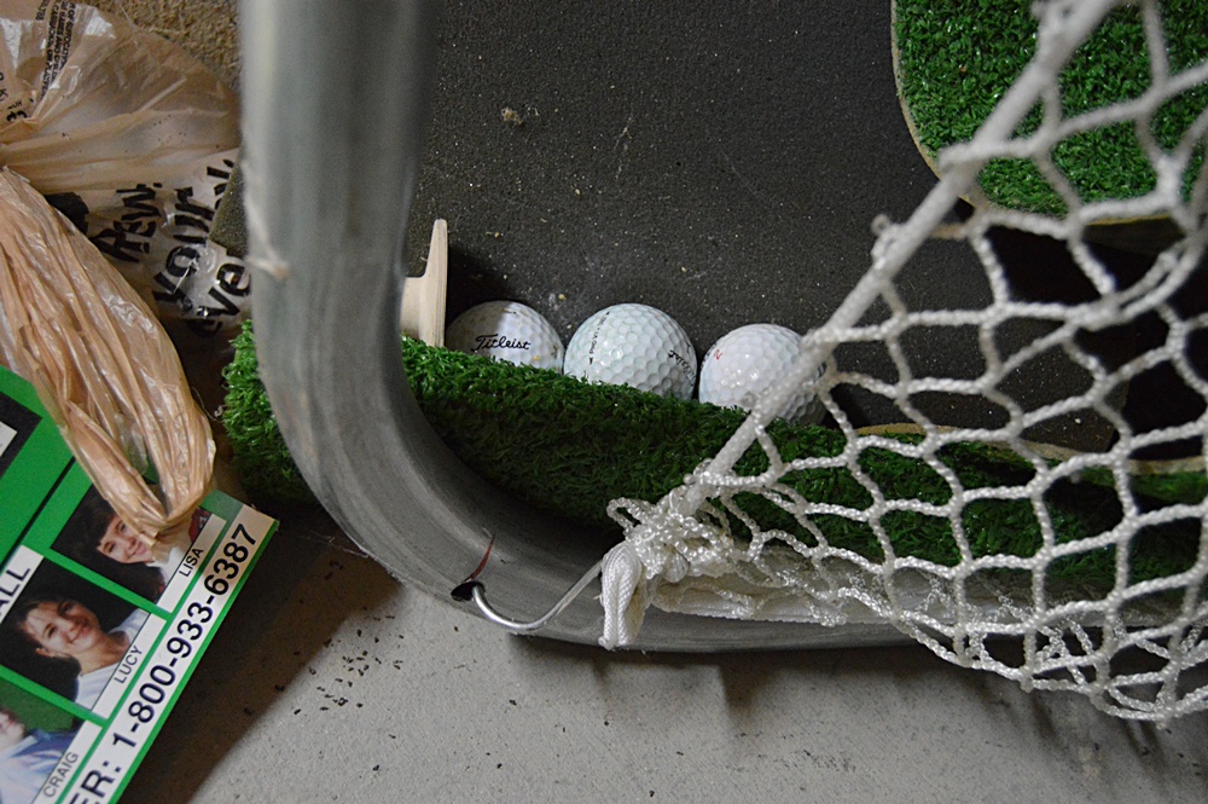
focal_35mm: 36
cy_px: 402
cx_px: 604
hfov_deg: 53.2
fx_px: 1207
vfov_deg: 36.8
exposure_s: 1/50
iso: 3200
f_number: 3.8
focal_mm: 24
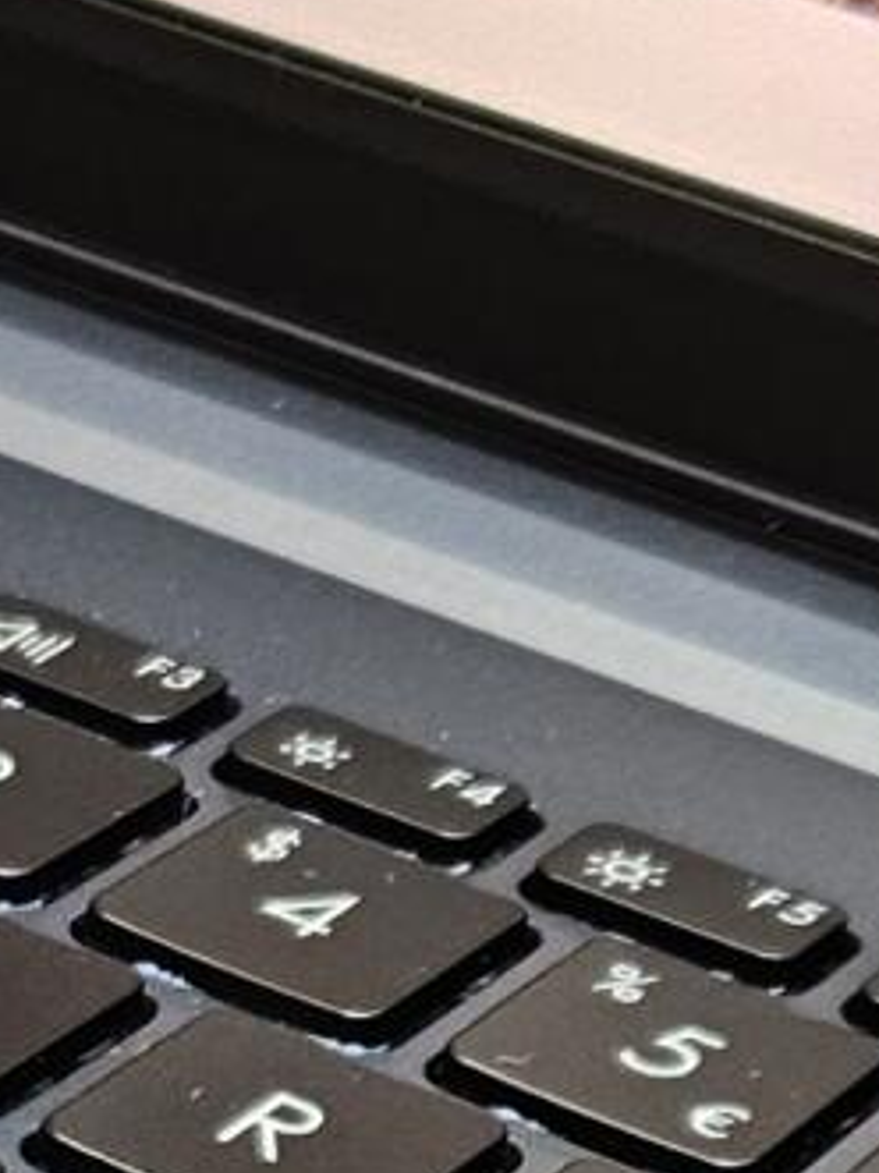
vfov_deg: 10.9
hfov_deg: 8.3
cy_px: 1478
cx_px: 195
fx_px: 6030
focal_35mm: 178
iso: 160
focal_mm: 5.4
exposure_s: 1/100
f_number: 1.8
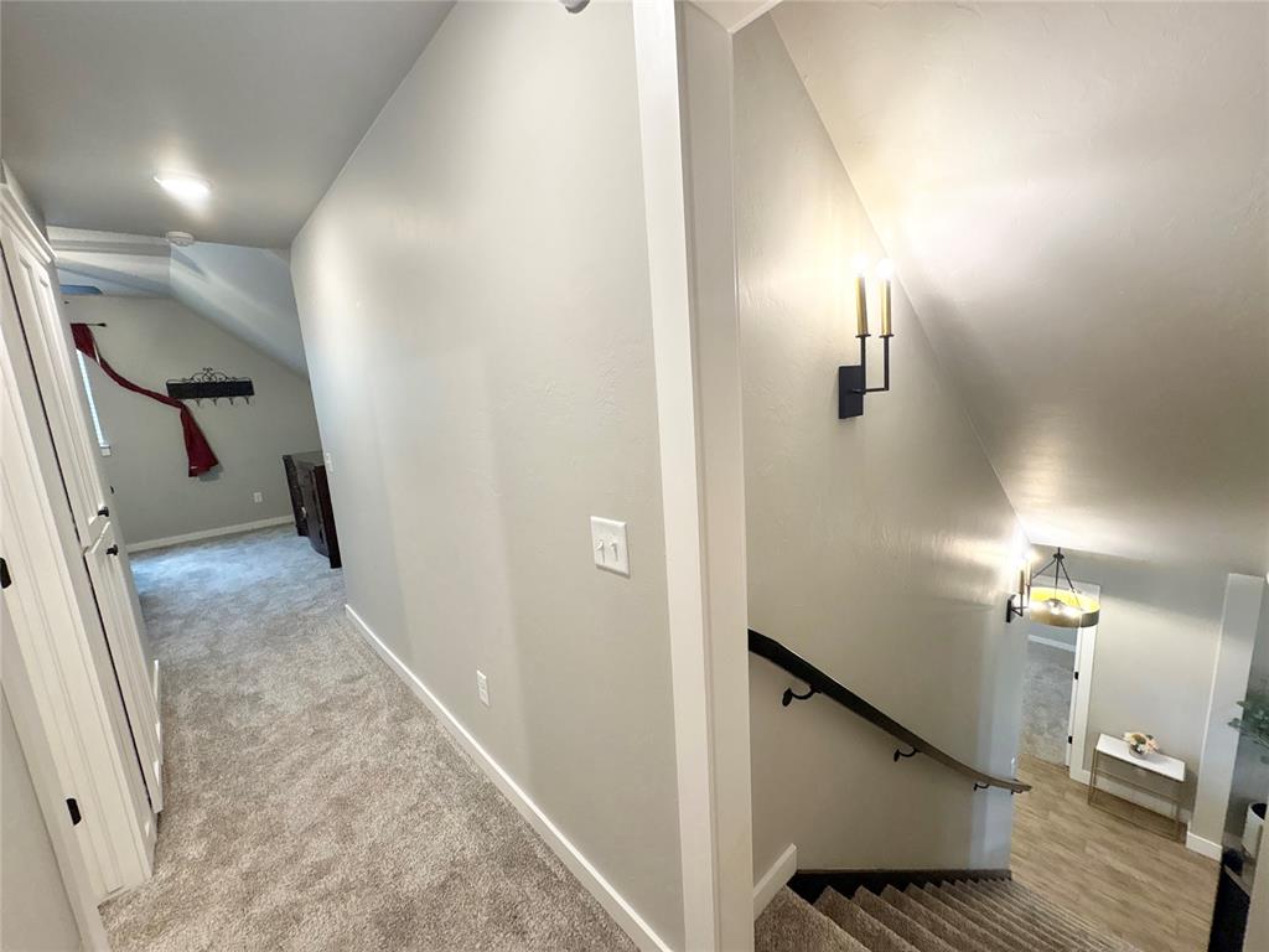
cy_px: 476
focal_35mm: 14
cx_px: 634
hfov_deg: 102.1
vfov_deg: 85.7
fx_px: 513
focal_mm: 2.22
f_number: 2.2
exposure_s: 1/120
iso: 250
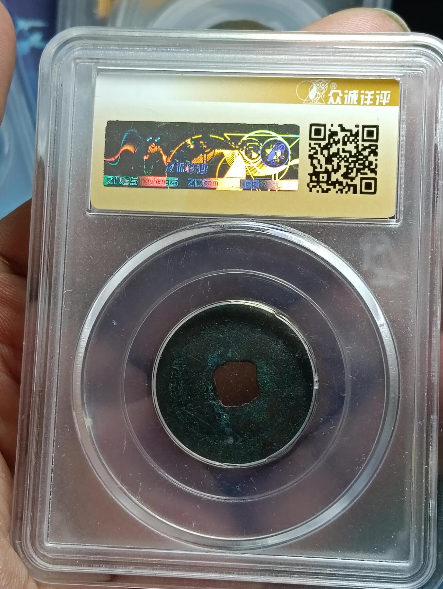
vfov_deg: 29.4
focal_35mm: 66
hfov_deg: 22.3
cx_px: 222
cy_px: 294
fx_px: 1124
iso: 125
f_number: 1.8
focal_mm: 3.98
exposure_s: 1/33.3
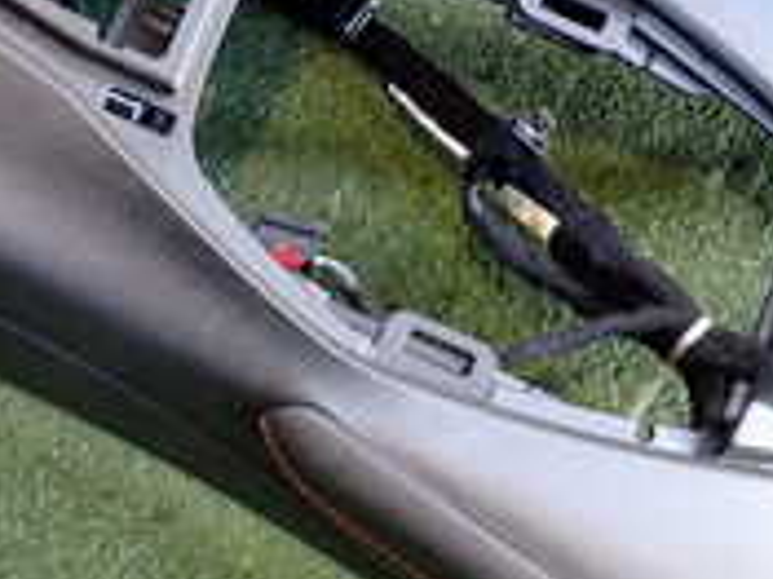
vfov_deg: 14.3
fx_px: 2298
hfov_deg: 19.0
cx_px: 247
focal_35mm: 103
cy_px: 159
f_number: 2.3
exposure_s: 1/50
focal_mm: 5.4
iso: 200
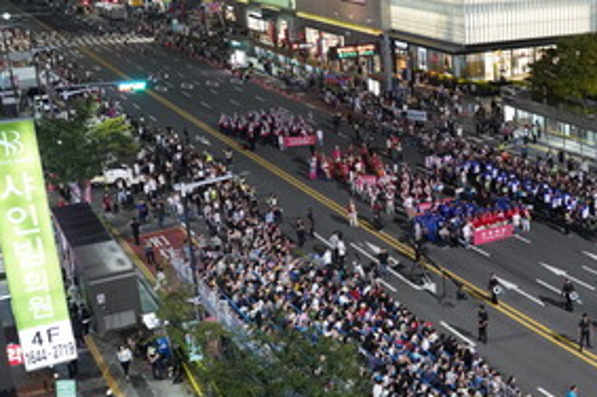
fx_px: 845
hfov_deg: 34.5
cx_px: 629
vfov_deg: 26.4
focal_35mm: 51
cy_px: 166
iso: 3200
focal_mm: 24
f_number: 2.8
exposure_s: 1/160
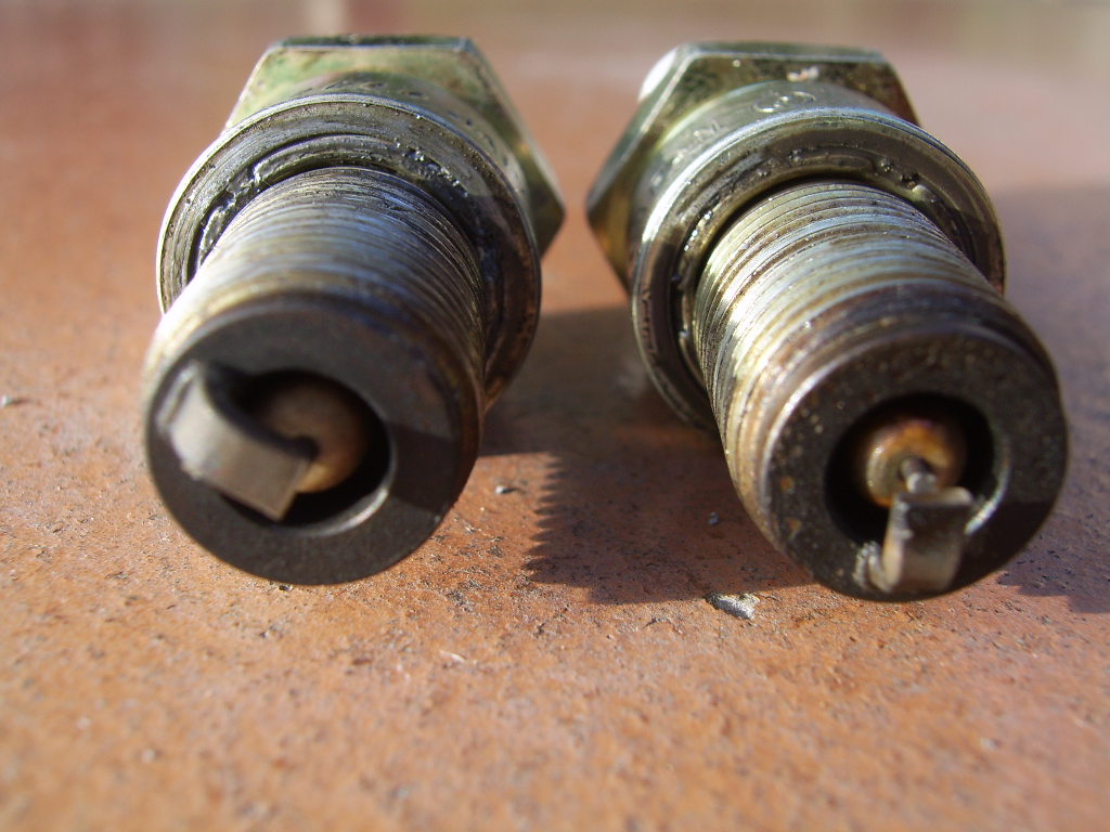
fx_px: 1219
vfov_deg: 37.7
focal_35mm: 38
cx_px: 555
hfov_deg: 49.0
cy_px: 416
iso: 50
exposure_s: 1/80
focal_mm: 7.8
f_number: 4.5
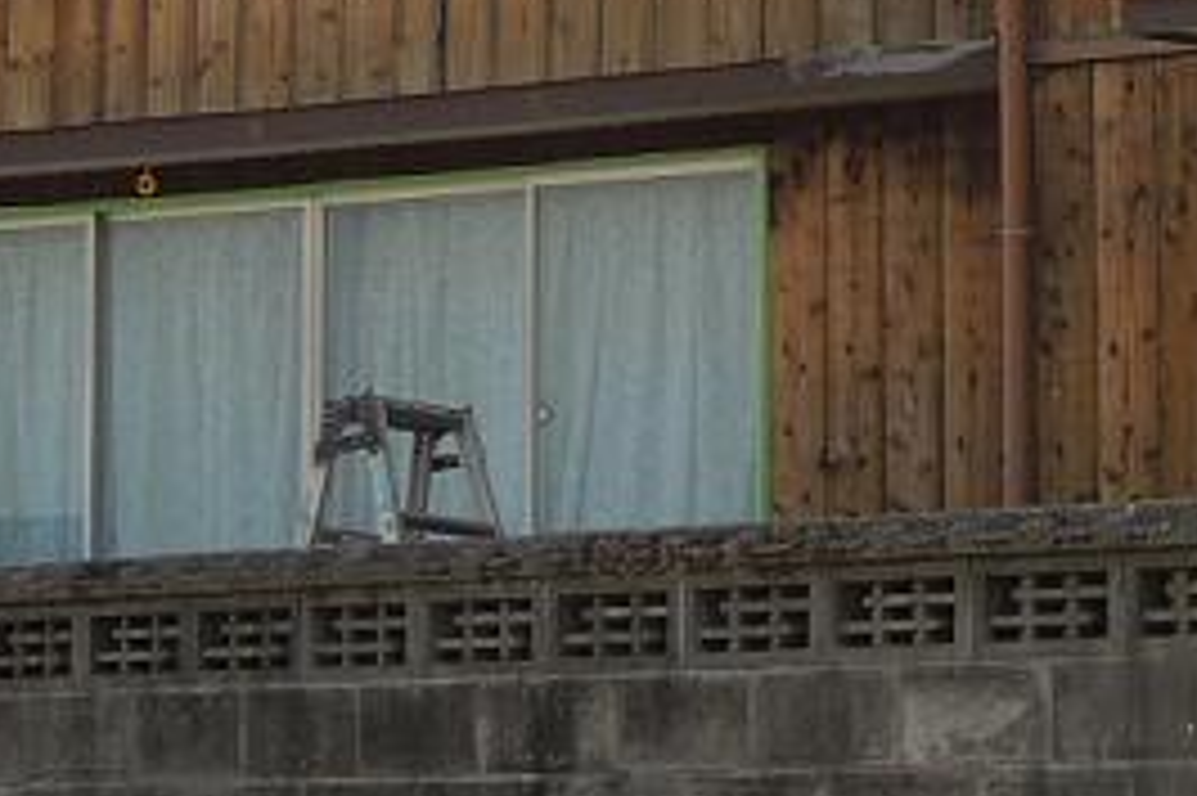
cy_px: -270
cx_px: 1766
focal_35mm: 182
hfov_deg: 10.9
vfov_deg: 7.4
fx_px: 6048
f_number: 4
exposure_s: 1/400
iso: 100
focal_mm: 8.7
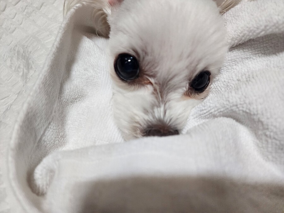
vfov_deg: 58.9
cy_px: 106
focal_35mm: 23
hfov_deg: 73.9
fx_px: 189
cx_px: 142
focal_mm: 6.4
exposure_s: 1/120
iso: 640
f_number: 1.8
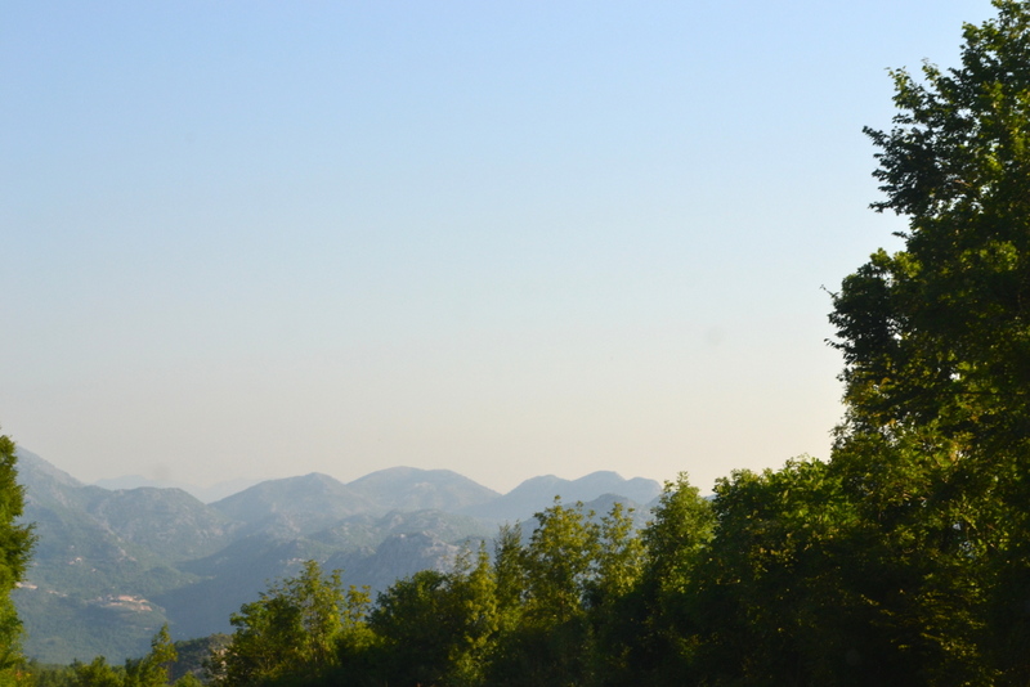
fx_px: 1975
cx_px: 515
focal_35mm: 69
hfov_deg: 29.2
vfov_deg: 19.7
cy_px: 344
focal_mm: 46
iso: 400
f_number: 10
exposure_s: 1/320
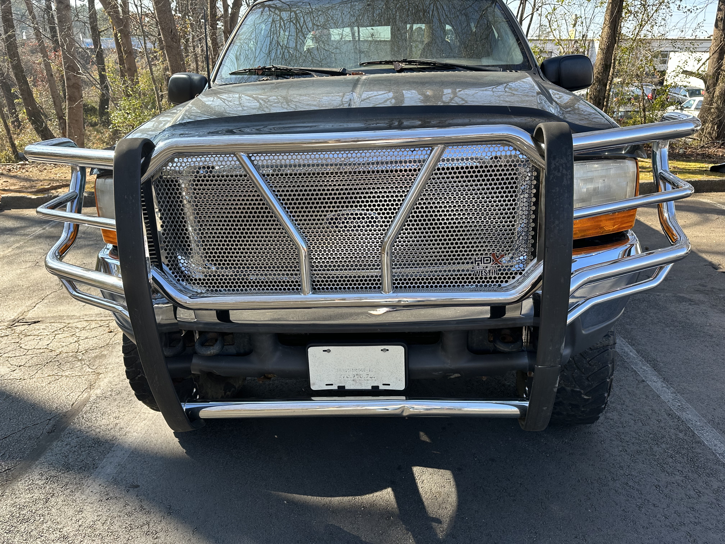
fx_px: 503
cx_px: 362
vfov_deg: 56.8
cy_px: 272
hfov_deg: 71.6
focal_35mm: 24
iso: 80
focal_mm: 6.86
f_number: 1.78
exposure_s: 1/650
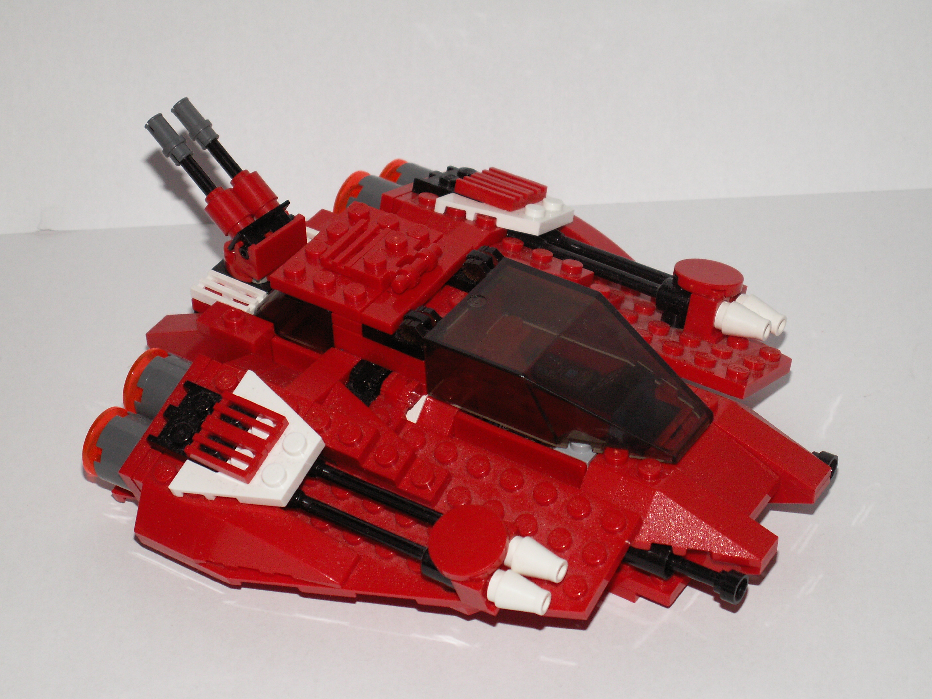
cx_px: 466
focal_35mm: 82
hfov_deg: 23.8
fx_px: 2208
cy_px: 350
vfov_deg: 18.0
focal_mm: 13.69
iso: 160
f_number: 3.5
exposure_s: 1/40
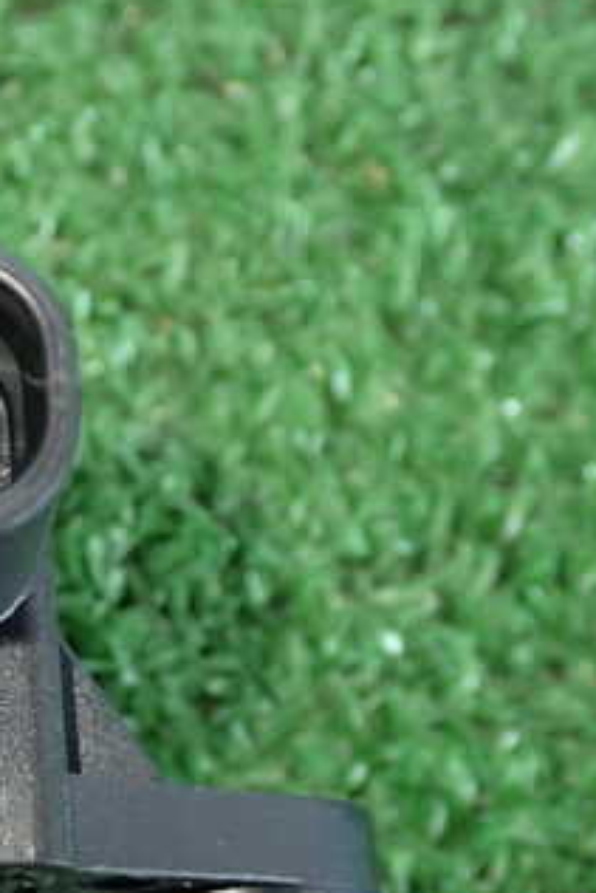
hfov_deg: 15.9
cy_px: 576
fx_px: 2009
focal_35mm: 81
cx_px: -201
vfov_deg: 25.0
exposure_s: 1/40
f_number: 2.8
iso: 200
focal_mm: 7.31
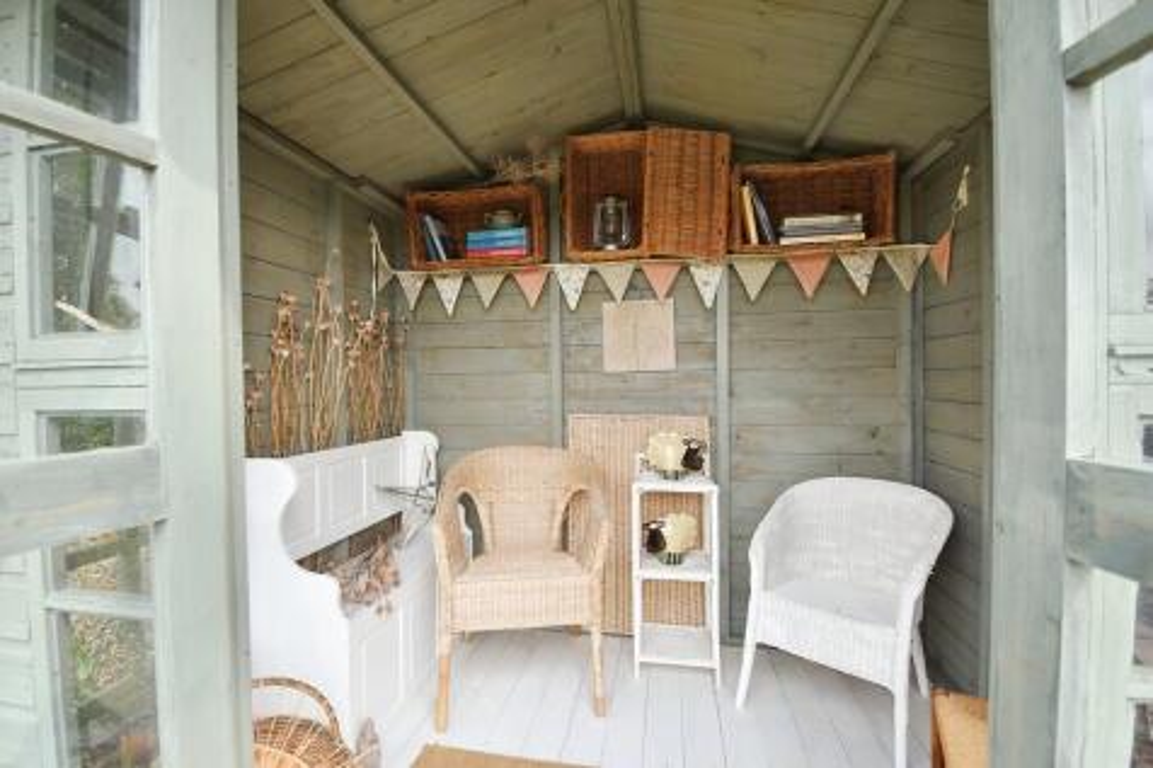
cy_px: 384
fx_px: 480
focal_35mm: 15
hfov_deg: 100.4
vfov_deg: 77.3
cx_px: 576
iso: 100
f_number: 5
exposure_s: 1/100
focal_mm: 10
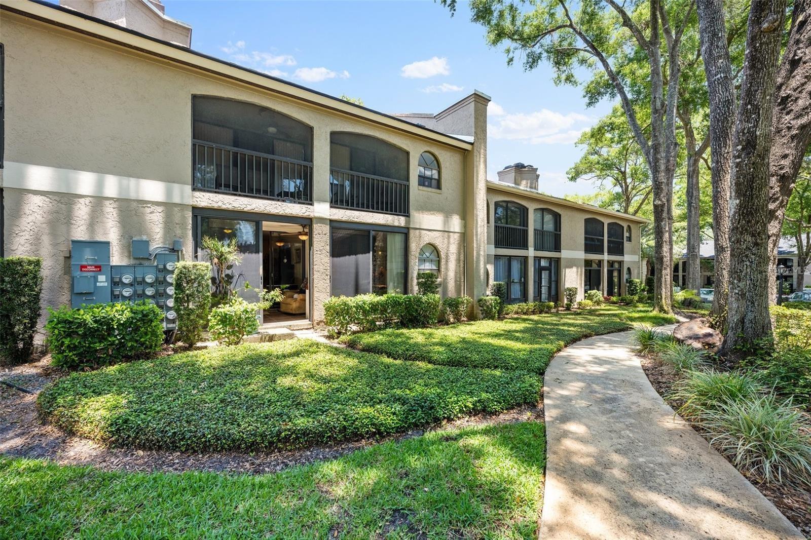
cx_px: 406
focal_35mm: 14
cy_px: 270
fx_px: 315
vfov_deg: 81.2
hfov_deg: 104.3
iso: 400
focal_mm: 14
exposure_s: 1/160
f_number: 8
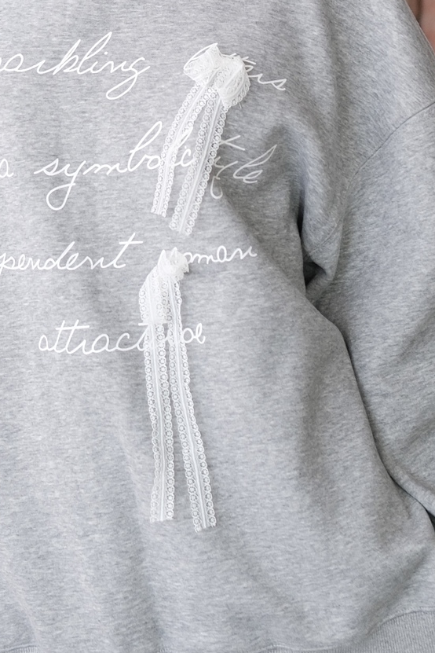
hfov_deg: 9.0
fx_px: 2773
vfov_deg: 13.3
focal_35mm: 153
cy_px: 85
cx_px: 189
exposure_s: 1/50
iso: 400
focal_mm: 35
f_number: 2
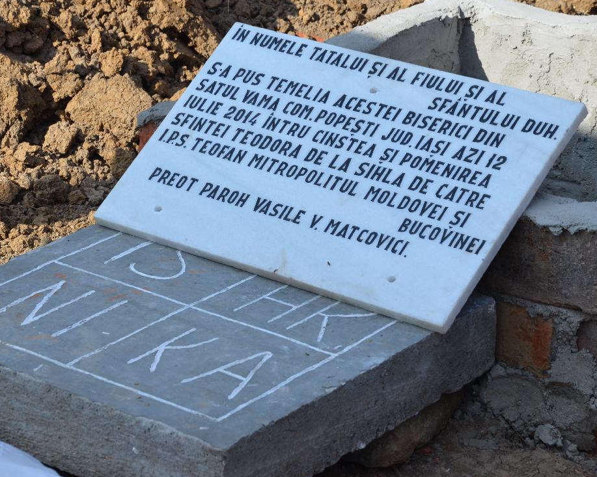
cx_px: 255
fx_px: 2279
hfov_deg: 14.9
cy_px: 223
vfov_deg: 12.0
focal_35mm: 129
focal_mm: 70
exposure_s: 1/320
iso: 200
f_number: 9
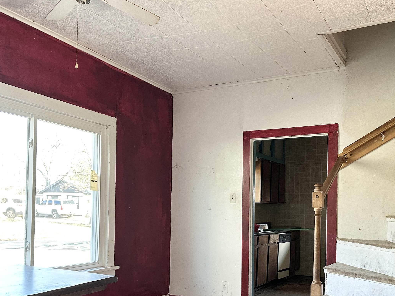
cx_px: 203
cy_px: 207
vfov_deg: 39.0
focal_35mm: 36
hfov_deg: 51.3
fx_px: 411
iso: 250
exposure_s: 1/99
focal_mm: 6.86
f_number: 1.78
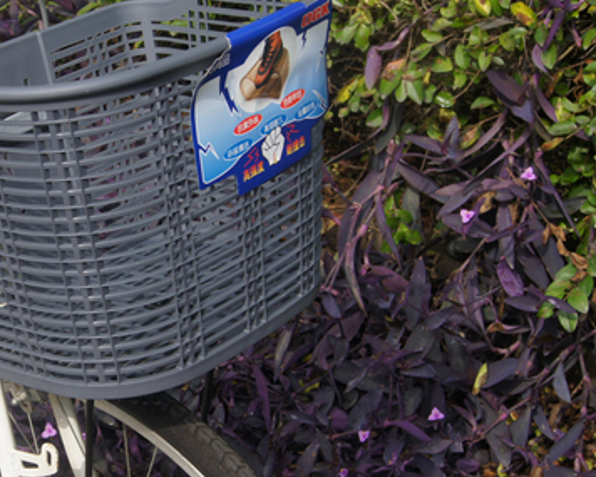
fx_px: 1359
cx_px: 69
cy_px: 292
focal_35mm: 77
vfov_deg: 19.9
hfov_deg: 24.1
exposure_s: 1/320
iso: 200
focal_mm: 26
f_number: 8
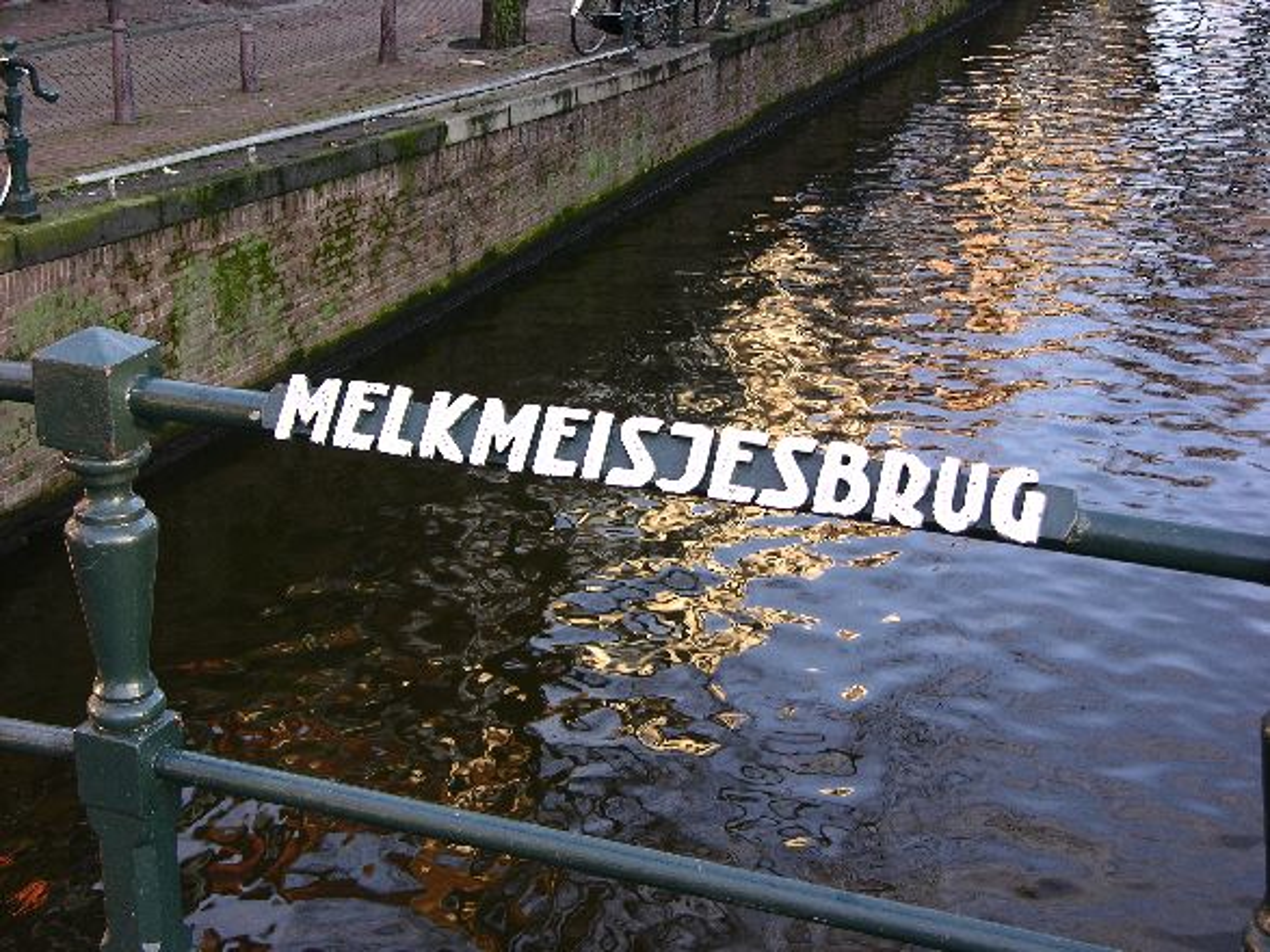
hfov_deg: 33.2
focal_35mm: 58
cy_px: 476
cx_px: 635
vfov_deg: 25.2
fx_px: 2127
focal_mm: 14.7
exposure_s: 1/36.9
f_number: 3.5
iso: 50
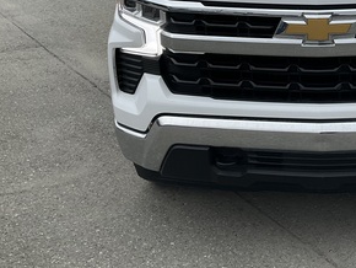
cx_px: 331
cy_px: 4
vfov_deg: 22.2
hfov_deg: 28.8
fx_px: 659
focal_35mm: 64
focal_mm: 3
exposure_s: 1/1076
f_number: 1.8
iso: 25
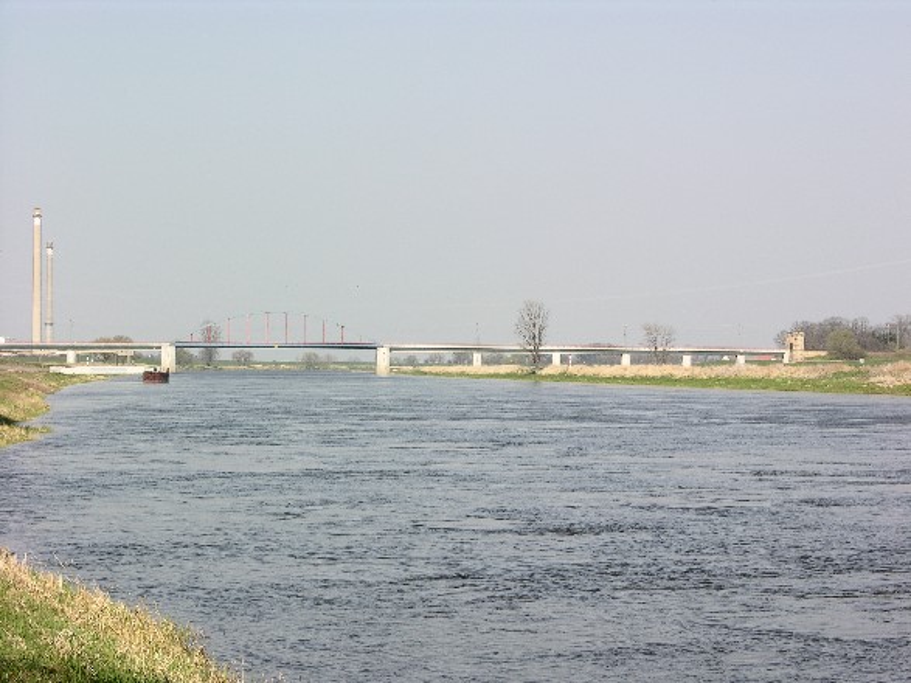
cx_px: 456
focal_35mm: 110
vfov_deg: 13.5
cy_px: 342
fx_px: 2894
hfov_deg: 17.9
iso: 50
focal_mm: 27.3
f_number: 6.6
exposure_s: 1/182
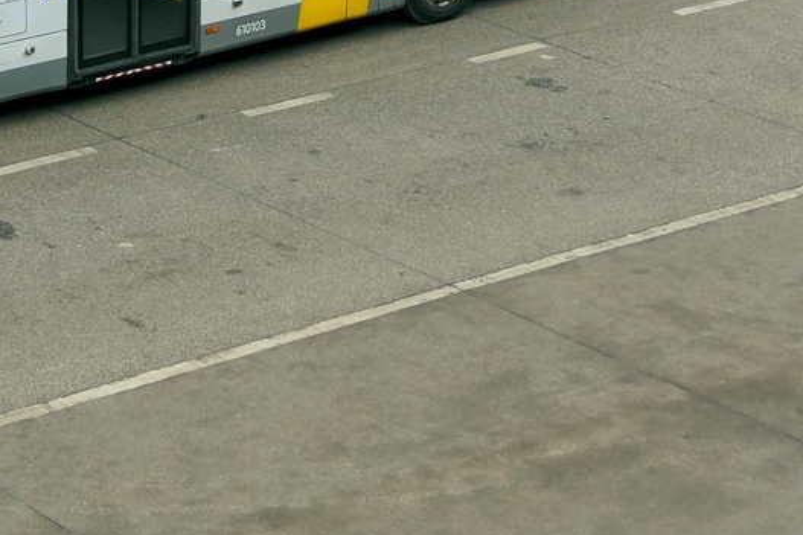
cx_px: 24
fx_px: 3300
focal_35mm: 148
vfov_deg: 9.2
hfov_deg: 13.7
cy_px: -45
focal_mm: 23.8
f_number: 5.6
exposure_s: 1/250
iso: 320
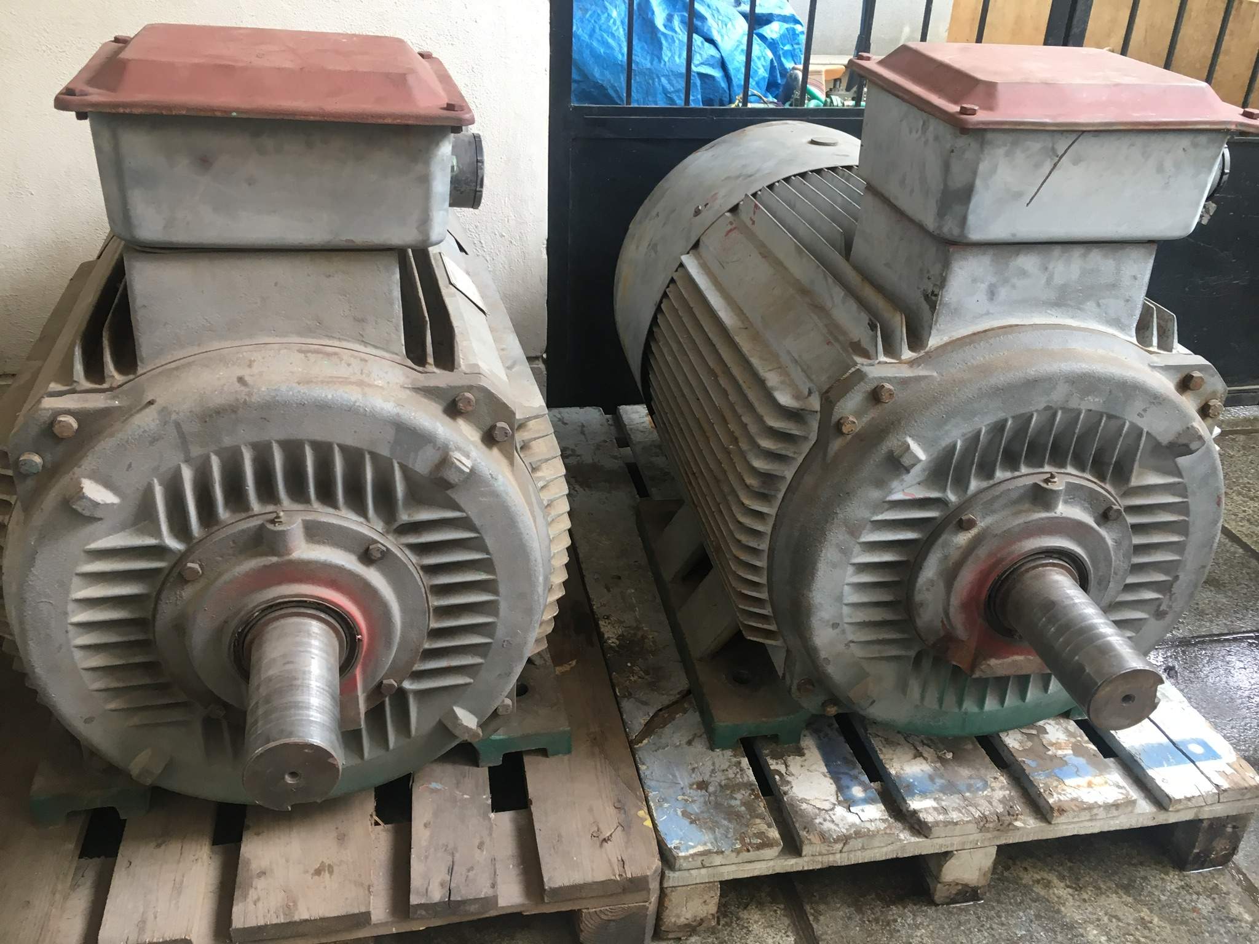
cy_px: 472
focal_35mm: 29
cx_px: 630
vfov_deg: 48.2
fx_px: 1055
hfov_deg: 61.7
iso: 80
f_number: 2.2
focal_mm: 4.15
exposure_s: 1/33
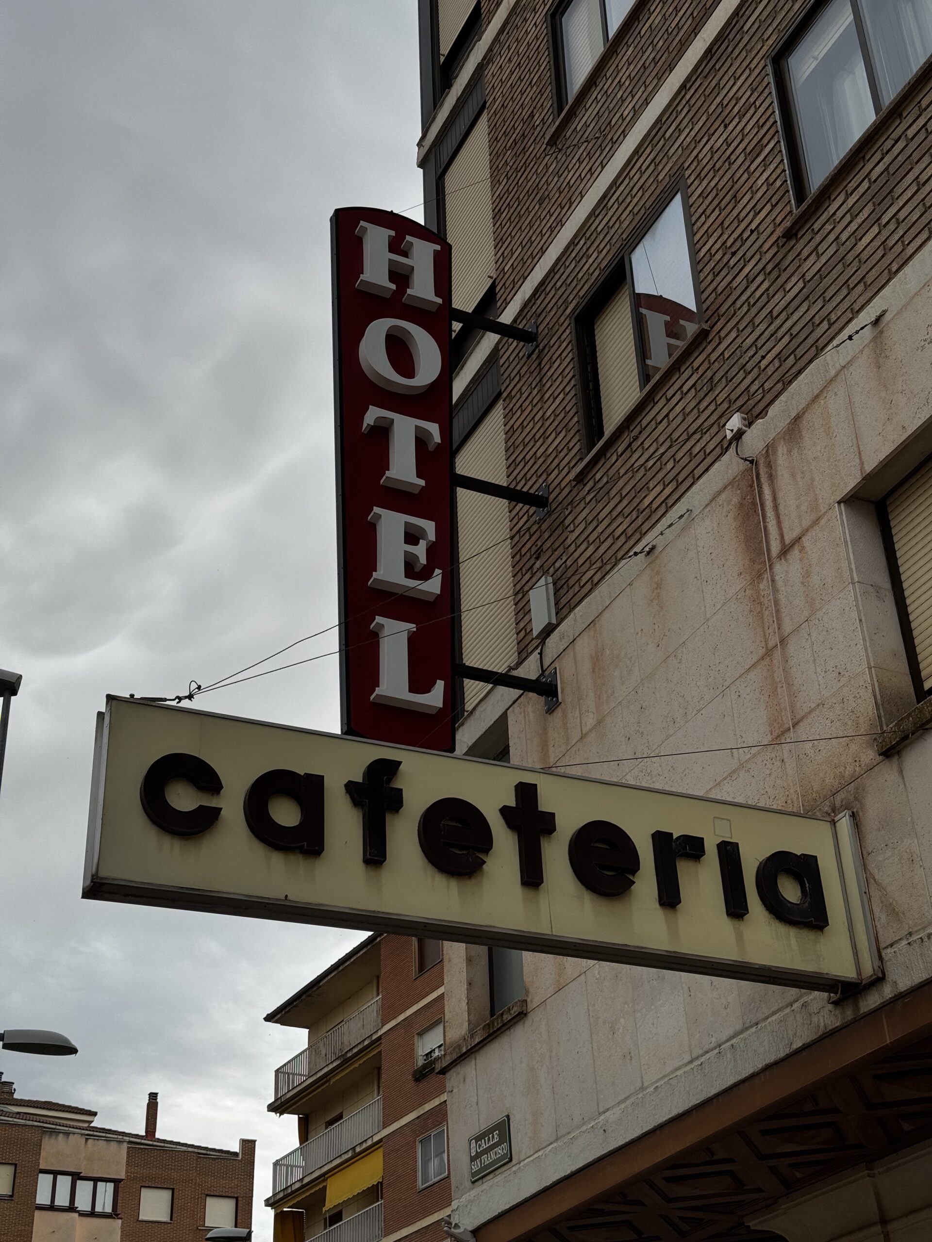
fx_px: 1723
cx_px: 466
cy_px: 621
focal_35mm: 48
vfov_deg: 39.7
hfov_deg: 30.3
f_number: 1.78
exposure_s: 1/1984
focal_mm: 6.76
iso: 64
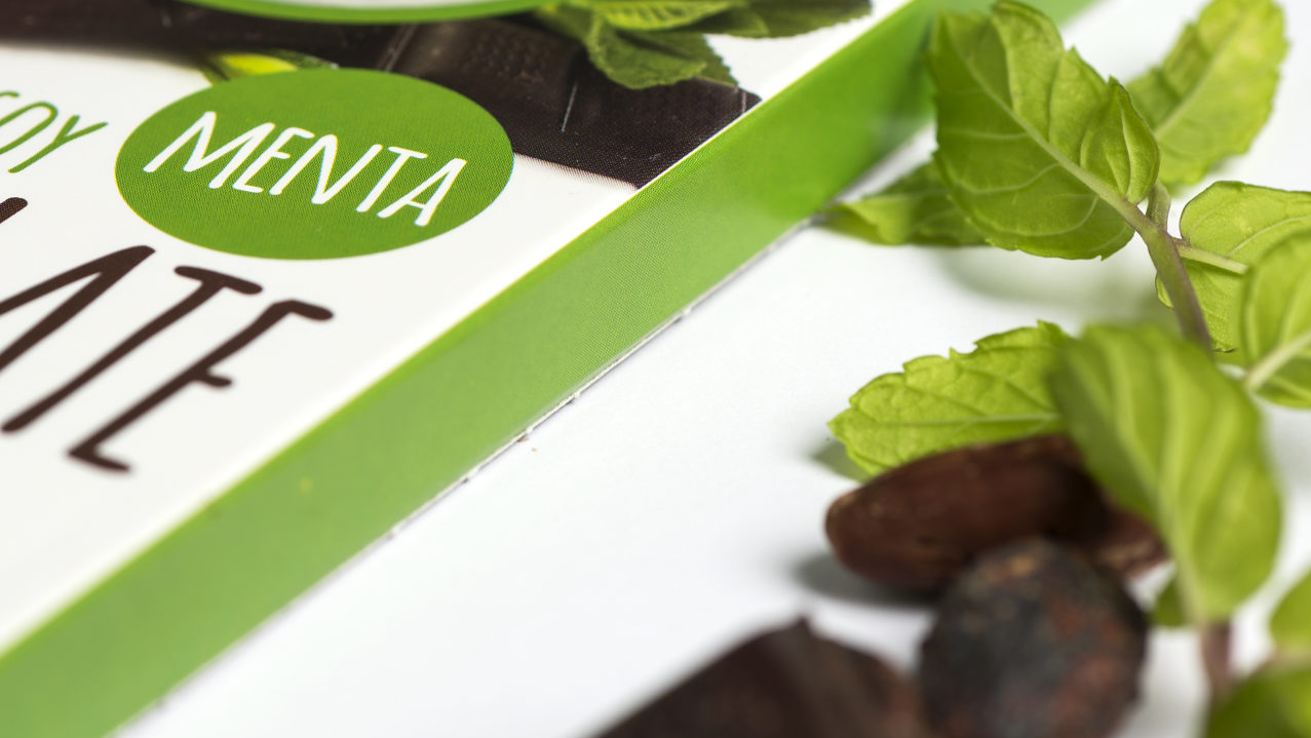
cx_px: 402
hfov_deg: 17.0
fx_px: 4381
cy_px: 331
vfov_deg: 9.6
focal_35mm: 126
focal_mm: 60
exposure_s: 1/125
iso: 100
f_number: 8
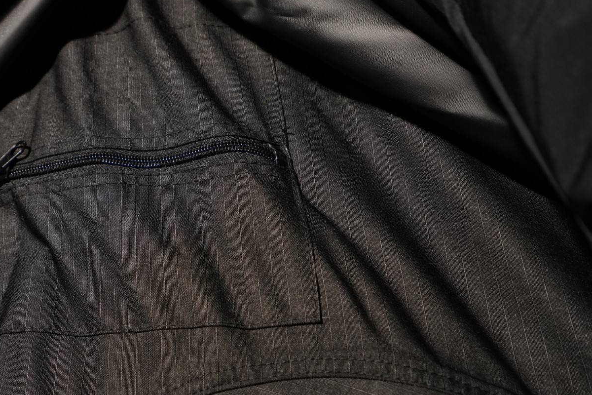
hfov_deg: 34.8
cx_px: 145
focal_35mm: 56
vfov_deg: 24.2
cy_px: 207
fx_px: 921
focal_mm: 35
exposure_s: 1/125
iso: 640
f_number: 5.6
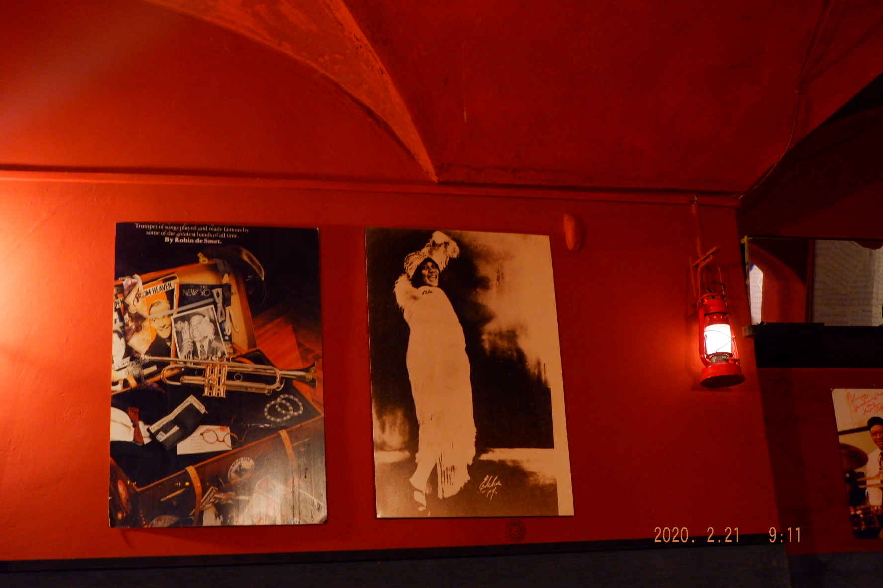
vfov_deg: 27.0
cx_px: 442
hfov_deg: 39.6
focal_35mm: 50
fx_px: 1226
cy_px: 294
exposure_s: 1/7.5
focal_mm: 33.3
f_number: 4.9
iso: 3200
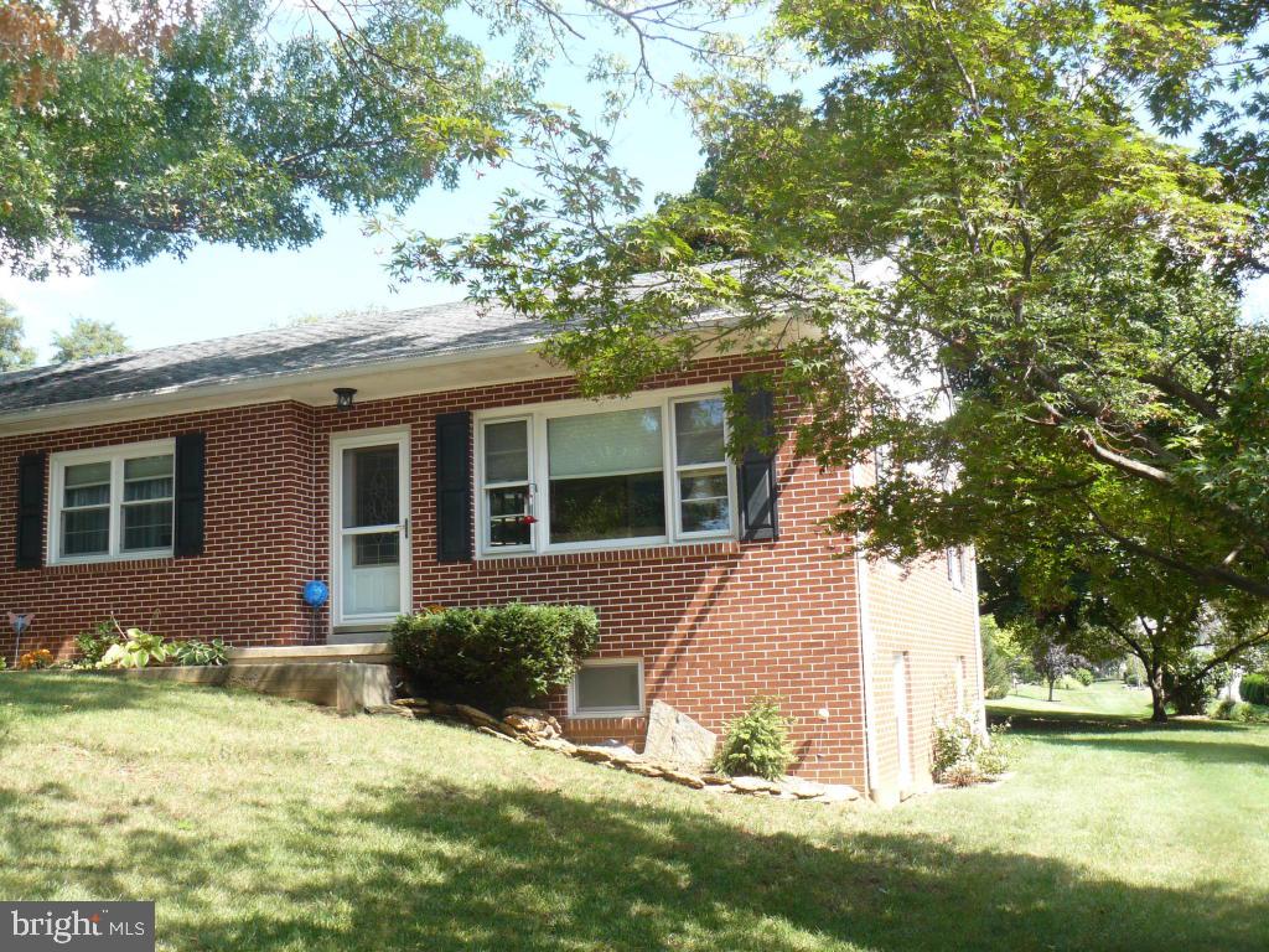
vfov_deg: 39.7
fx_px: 1320
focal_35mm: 36
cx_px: 634
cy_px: 476
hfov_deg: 51.4
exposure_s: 1/125
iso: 100
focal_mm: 6
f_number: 4
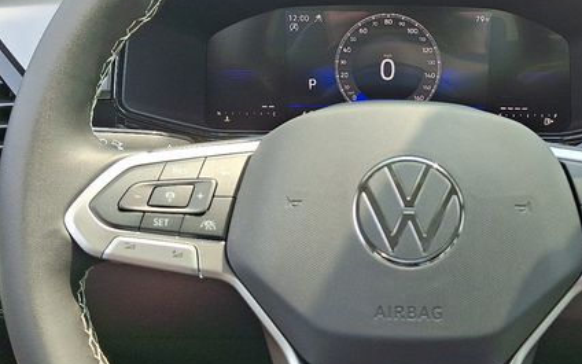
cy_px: 140
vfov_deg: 31.9
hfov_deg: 48.7
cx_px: 372
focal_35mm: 40
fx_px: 634
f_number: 1.8
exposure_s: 1/227
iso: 25
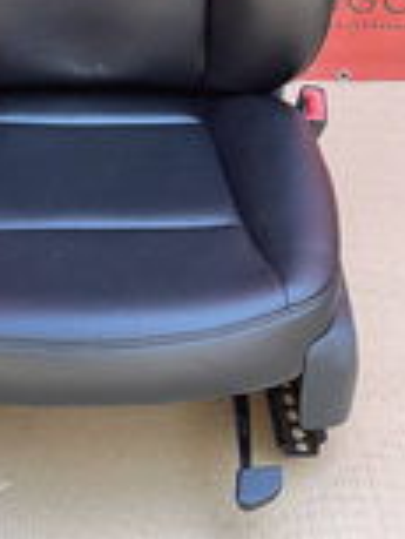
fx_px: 950
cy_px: -63
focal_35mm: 61
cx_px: 70
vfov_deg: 28.5
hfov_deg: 23.6
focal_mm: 5.1
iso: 125
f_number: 1.6
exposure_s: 1/94
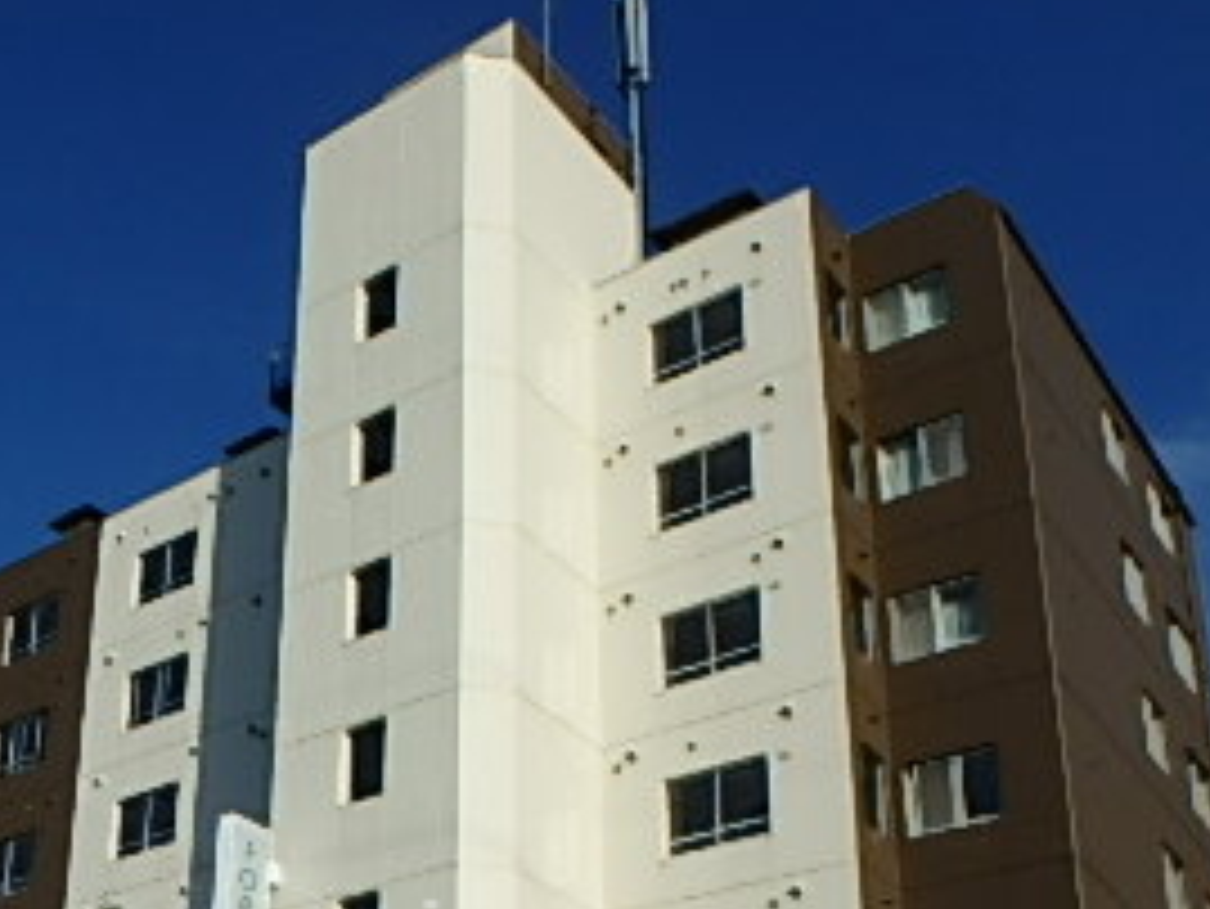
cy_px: 954
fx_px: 1749
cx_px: 387
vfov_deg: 27.1
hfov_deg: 37.7
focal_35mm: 50
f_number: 6
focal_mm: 3.7
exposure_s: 1/800
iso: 125
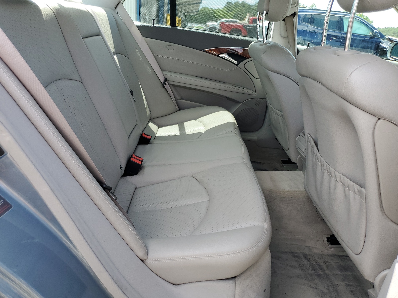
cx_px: 199
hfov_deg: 67.3
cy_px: 149
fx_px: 299
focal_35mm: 26
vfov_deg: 53.1
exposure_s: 1/455
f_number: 1.5
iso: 50
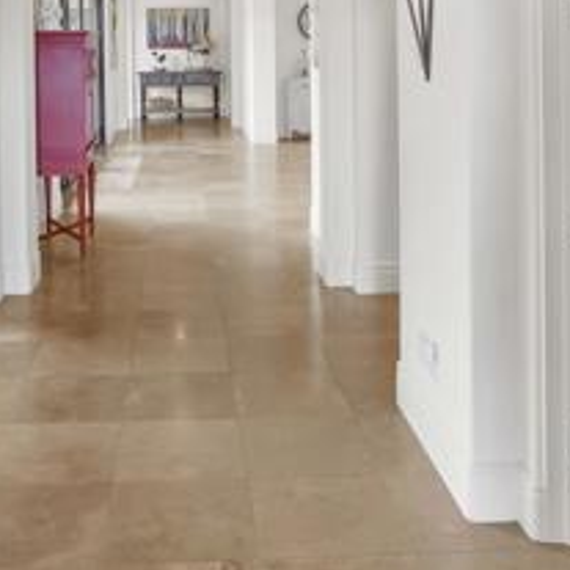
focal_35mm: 42
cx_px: 143
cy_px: 47
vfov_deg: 37.2
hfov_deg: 39.0
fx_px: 782
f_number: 8
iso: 500
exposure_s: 1/4
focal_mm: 16
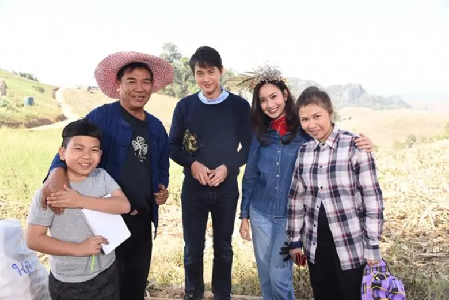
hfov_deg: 60.3
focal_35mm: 31
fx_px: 387
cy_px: 150
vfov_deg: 42.3
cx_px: 224
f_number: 5
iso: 250
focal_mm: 31
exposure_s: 1/250
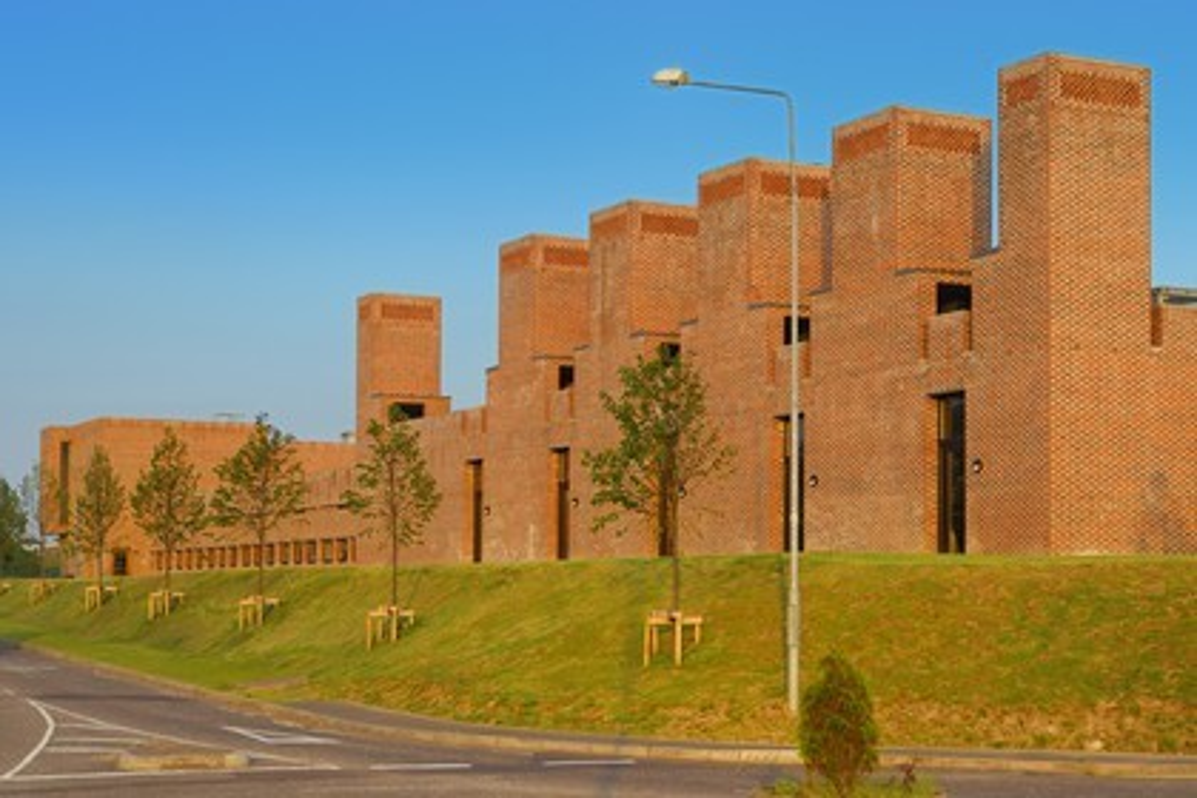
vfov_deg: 28.1
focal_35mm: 48
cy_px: 399
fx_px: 1596
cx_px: 598
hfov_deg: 41.1
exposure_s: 1/160
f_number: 5.3
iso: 100
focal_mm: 32
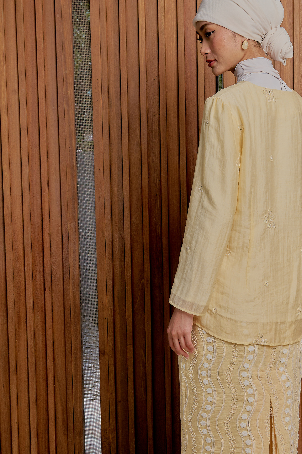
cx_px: 224
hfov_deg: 20.5
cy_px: 246
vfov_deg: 30.5
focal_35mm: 66
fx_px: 830
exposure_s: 1/125
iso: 125
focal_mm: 35
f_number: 8
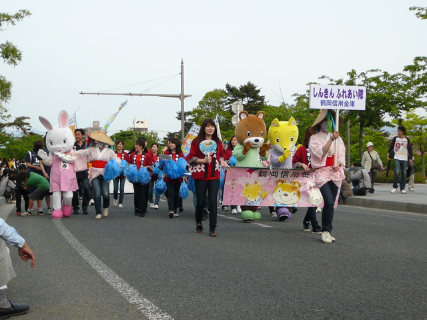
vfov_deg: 24.0
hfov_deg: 31.7
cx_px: 214
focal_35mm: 61
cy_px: 160
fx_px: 752
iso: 80
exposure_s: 1/250
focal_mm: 9.1
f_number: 3.6
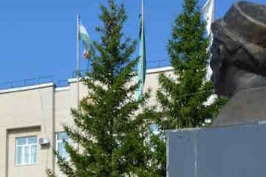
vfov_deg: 13.3
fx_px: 728
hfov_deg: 19.5
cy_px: 246
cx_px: -53
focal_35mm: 99
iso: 100
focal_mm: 21
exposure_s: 1/250
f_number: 8
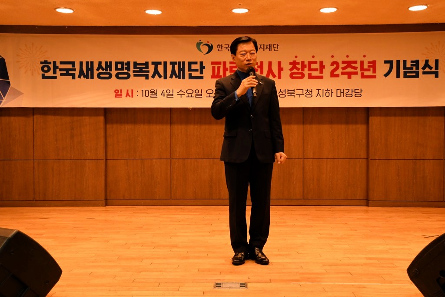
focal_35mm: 39
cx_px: 222
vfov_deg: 34.2
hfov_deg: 49.6
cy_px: 148
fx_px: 482
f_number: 6.3
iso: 1600
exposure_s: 1/125
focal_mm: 26
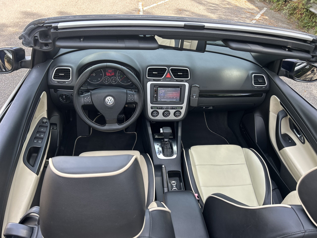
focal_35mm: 26
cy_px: 119
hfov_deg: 67.3
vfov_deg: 53.1
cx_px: 158
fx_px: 238
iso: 40
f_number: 1.5
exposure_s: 1/266
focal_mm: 5.7
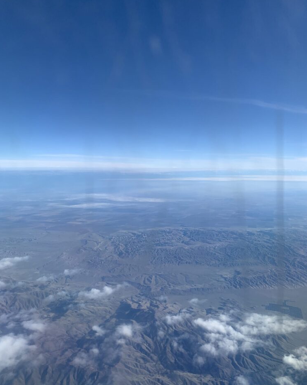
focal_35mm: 28
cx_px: 151
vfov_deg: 62.2
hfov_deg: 51.5
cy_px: 202
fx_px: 318
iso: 25
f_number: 1.8
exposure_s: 1/2364
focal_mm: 4.25
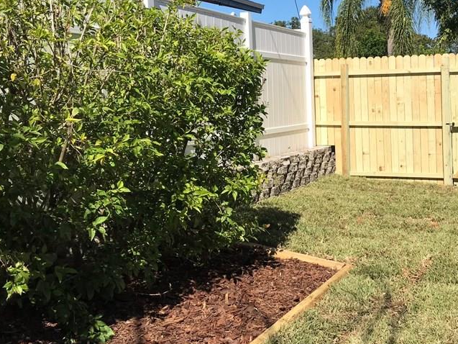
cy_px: 144
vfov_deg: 32.1
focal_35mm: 45
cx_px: 323
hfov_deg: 41.3
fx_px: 596
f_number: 1.8
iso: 20
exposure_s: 1/2817
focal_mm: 3.99
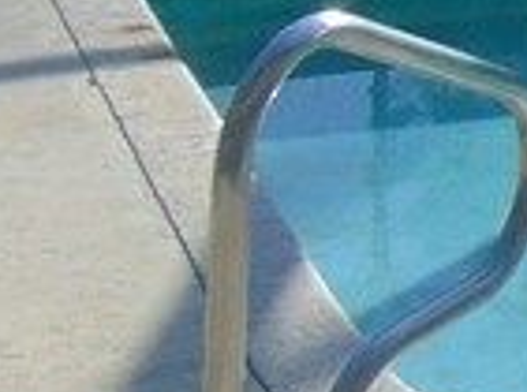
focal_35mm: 182
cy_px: -575
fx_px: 2764
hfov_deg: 9.6
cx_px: 1297
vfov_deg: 7.5
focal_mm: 4.5
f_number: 3
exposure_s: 1/640
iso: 80
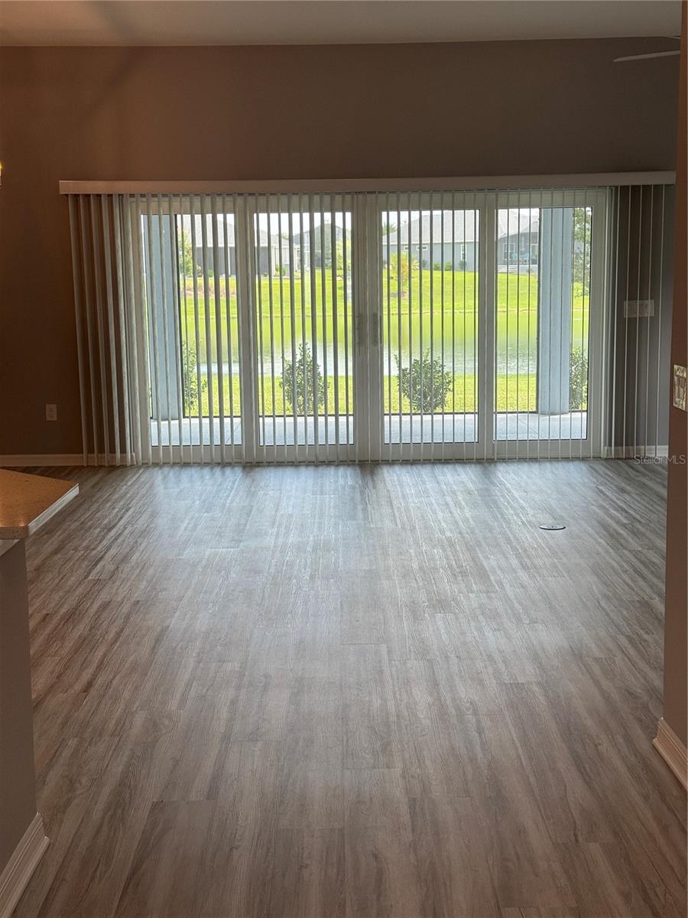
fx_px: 1272
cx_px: 344
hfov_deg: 30.3
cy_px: 459
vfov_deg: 39.7
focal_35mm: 48
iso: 64
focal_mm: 6.76
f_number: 1.78
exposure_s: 1/297
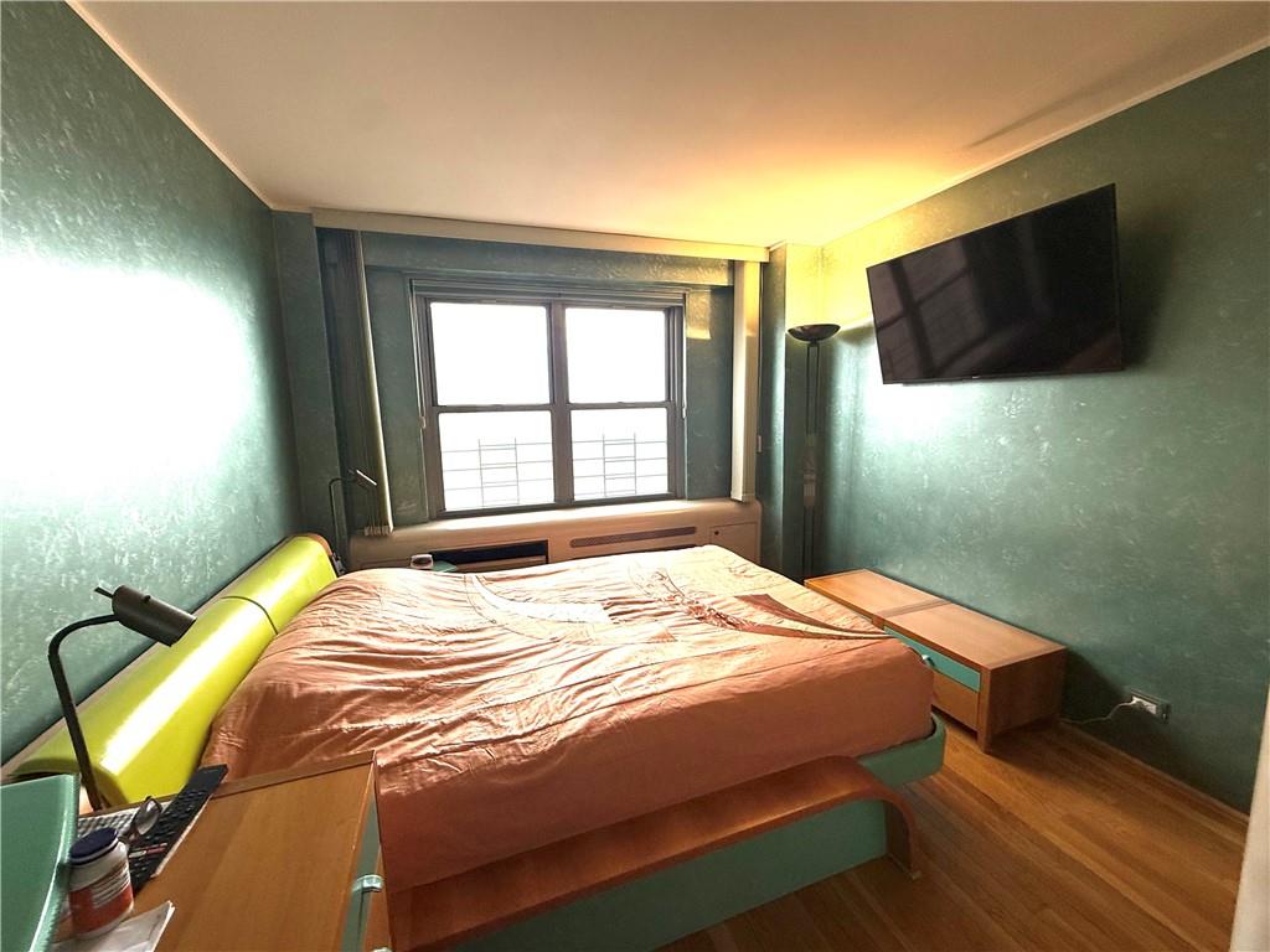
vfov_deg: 85.7
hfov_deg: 102.1
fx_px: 514
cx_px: 635
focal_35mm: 14
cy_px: 476
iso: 64
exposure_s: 1/276
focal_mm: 2.22
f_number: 2.2
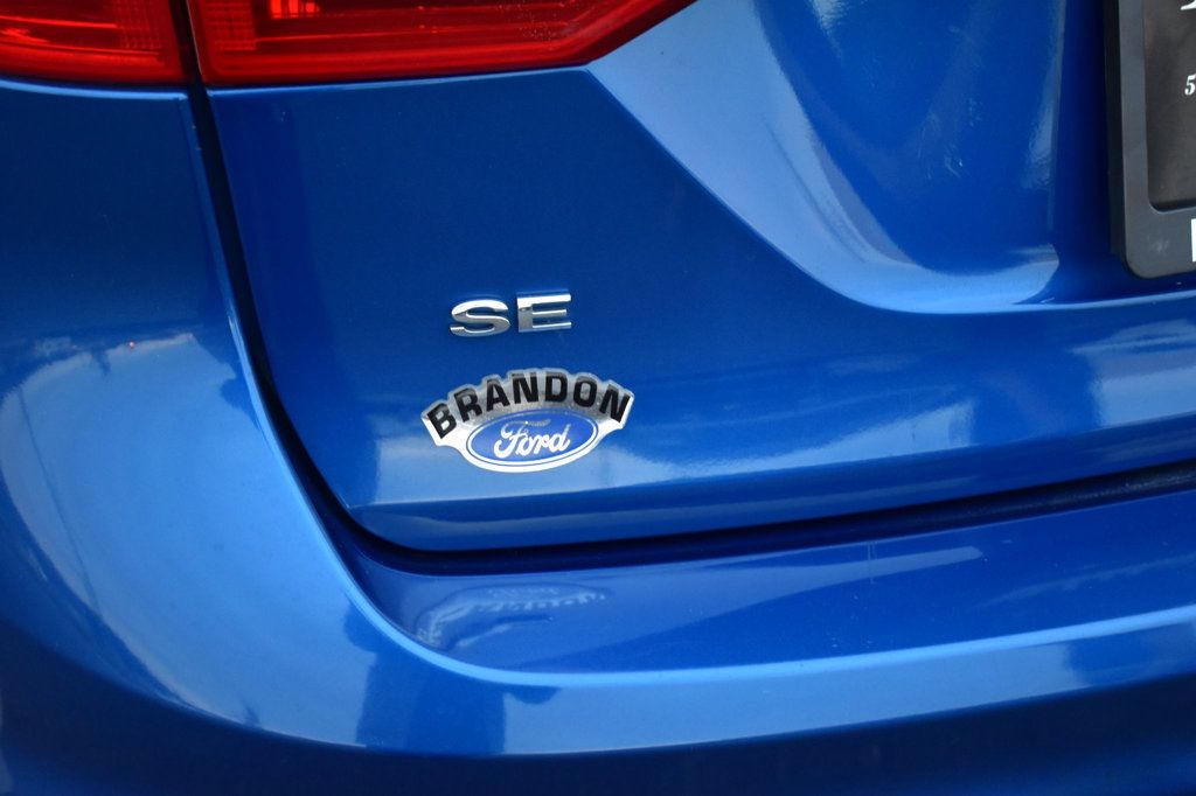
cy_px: 398
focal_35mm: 57
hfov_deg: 35.1
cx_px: 598
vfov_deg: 23.8
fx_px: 1893
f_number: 4.8
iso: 1600
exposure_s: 1/13
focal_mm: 38
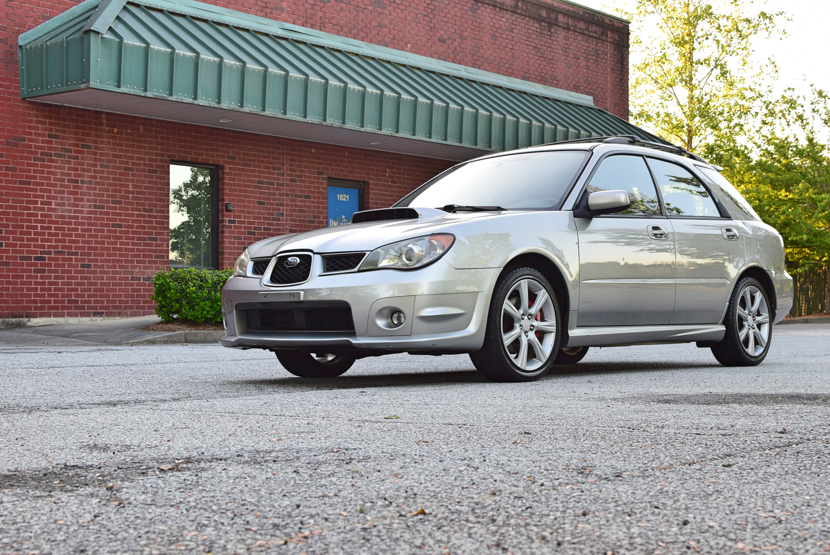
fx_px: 1211
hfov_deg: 37.8
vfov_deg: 25.8
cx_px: 415
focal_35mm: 52
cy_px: 278
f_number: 8
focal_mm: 35
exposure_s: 1/60
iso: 400
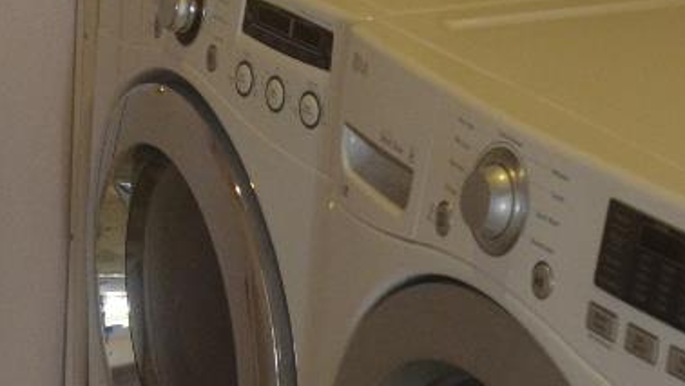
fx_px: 2035
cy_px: -193
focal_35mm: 112
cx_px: 342
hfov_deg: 19.1
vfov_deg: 10.5
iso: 1400
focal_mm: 18
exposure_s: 1/30
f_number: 3.5
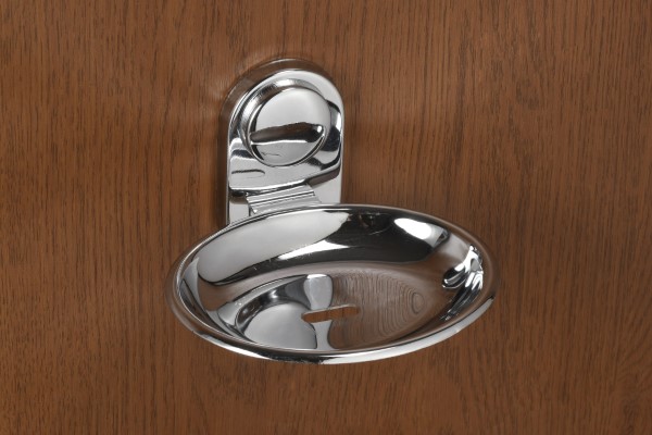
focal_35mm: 170
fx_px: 3079
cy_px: 218
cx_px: 326
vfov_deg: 8.1
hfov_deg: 12.1
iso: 160
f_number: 16
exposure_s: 1/50
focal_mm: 85
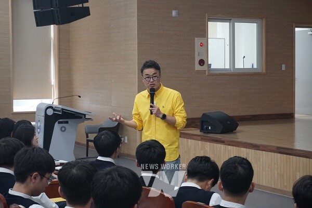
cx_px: 156
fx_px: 650
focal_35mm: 75
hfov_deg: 27.0
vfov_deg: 18.2
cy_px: 104
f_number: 5.6
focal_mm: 50
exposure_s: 1/160
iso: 4000
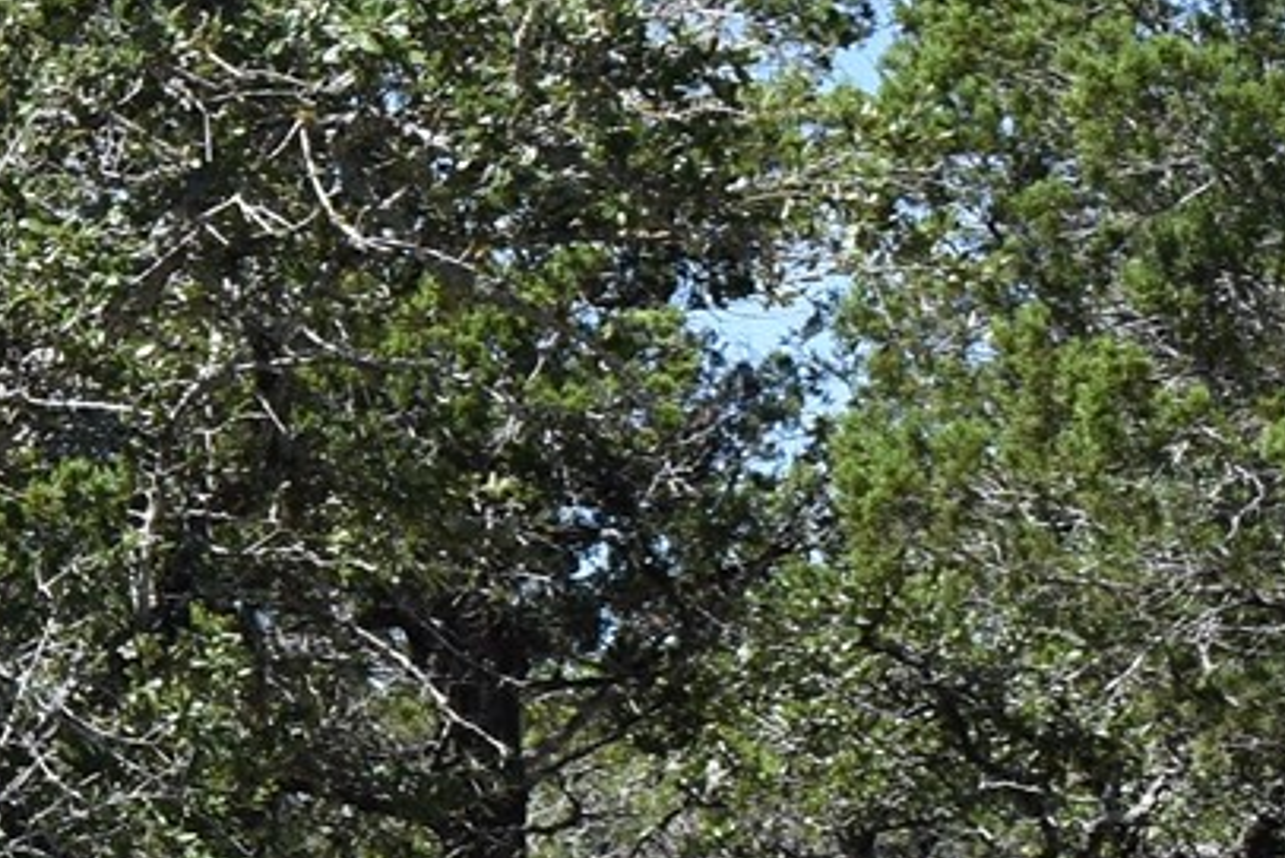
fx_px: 7165
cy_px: 513
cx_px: -1364
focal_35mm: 201
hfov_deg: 9.5
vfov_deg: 6.8
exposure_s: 1/250
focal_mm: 25
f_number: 8
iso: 125
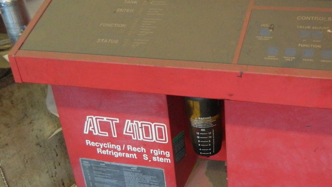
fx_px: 387
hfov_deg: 45.0
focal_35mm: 44
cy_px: 110
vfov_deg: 27.1
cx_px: 243
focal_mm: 4.5
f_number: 3.1
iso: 400
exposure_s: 1/13
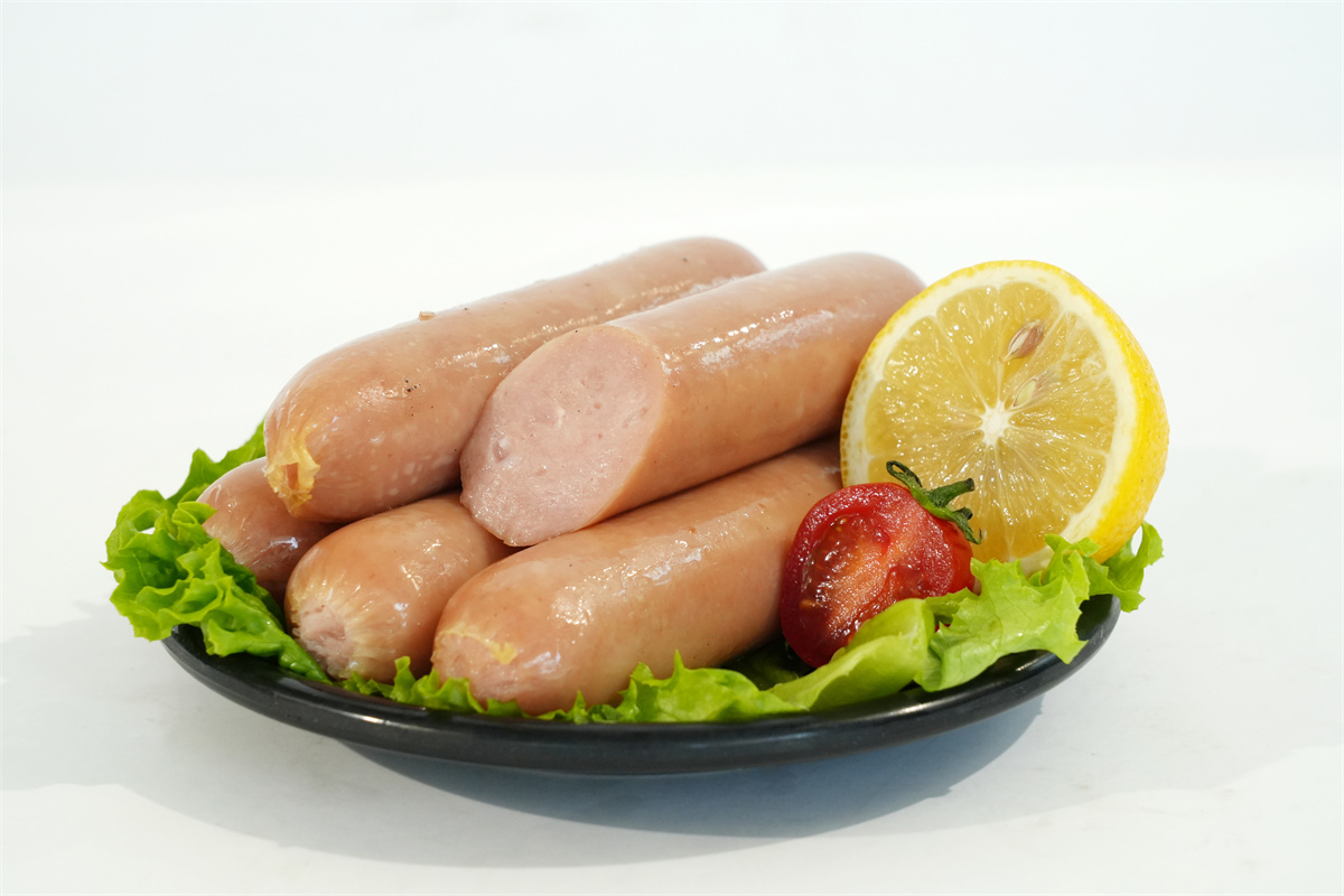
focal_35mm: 105
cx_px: 672
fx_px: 3920
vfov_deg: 13.0
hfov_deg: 19.5
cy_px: 448
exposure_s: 1/125
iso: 2000
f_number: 11
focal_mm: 105
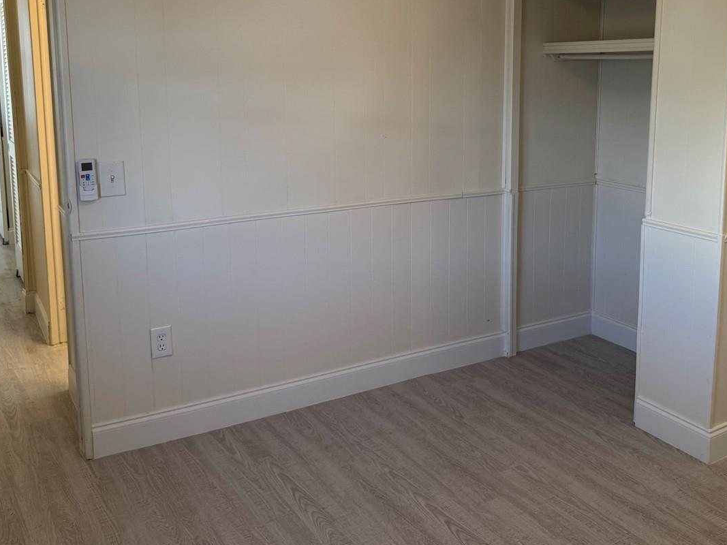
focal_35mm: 36
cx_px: 429
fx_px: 756
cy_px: 177
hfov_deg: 51.1
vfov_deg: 39.1
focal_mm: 6.76
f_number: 1.78
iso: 100
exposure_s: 1/120
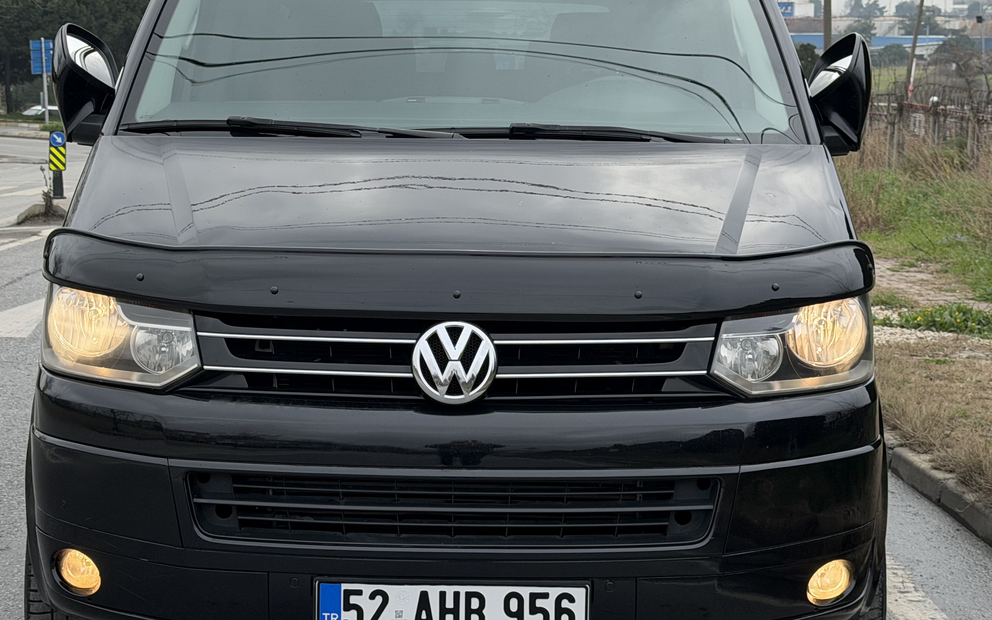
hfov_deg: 28.2
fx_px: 1973
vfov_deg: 17.8
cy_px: 227
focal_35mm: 73
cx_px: 447
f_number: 1.78
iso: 64
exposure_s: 1/1883
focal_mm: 6.76
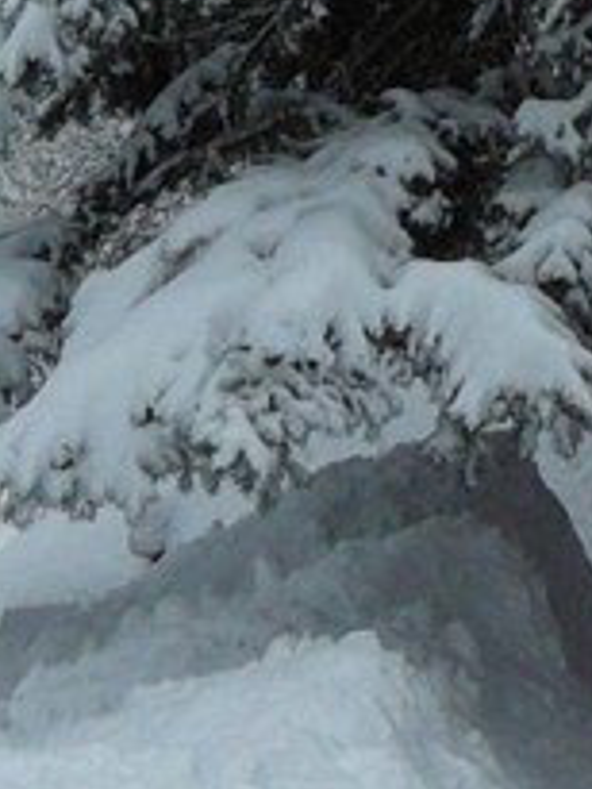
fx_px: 4191
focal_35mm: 184
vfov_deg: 10.1
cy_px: -693
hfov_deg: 8.0
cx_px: 784
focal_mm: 5.2
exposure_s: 1/200
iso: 80
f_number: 2.8
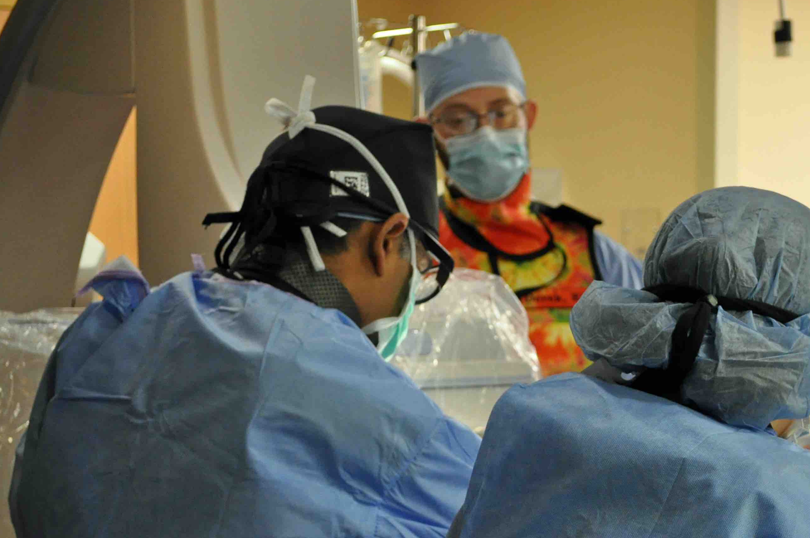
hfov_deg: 19.3
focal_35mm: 105
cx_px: 647
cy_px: 434
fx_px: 2360
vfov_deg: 12.9
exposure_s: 1/30
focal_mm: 42
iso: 1000
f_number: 5.3
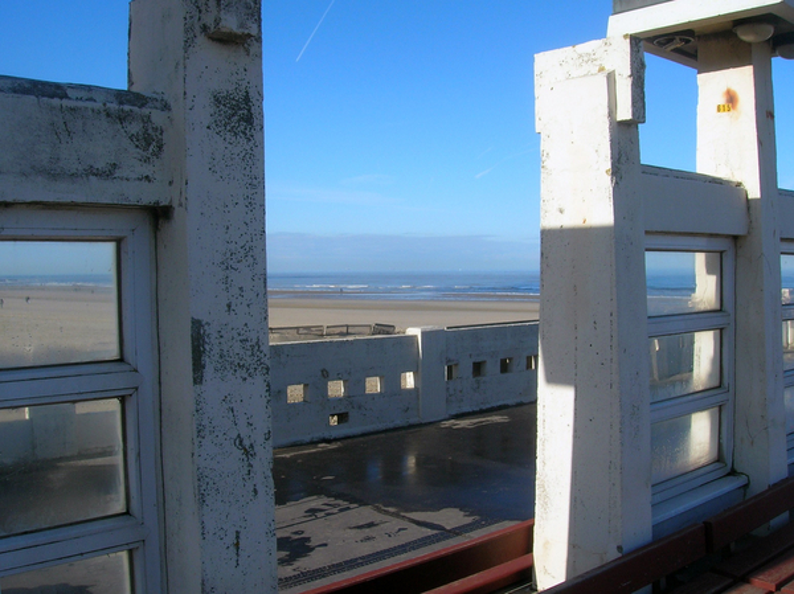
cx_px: 397
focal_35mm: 34
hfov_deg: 54.0
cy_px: 297
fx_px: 779
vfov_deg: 41.7
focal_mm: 5.7
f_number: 4.9
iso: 50
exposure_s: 1/430
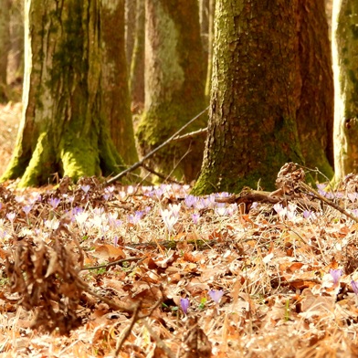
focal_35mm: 433
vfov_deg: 4.0
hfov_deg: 4.0
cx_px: 24
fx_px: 5066
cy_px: 128
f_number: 4.5
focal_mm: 42.8
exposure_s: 1/125
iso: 220
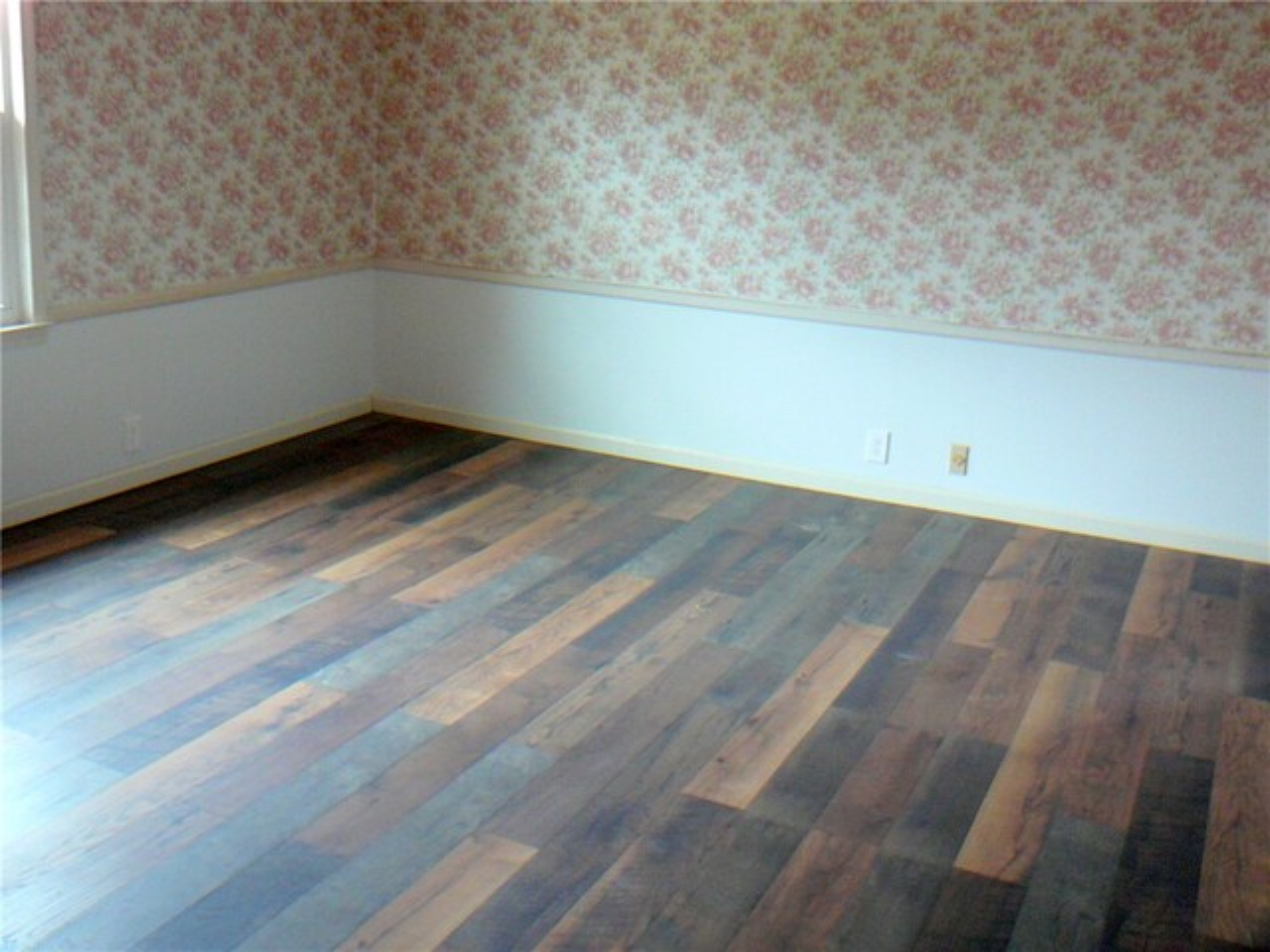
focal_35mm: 35
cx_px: 635
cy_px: 476
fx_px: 1284
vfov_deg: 40.7
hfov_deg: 52.6
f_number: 2.8
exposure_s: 1/8
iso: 200
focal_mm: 5.2
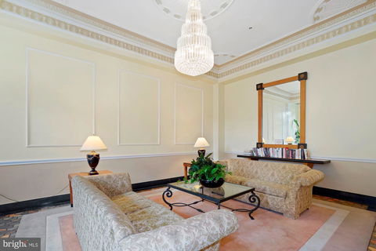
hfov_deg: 96.7
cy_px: 126
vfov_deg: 73.7
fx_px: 167
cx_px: 188
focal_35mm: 16
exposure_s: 1/6
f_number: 8
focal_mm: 16
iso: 320
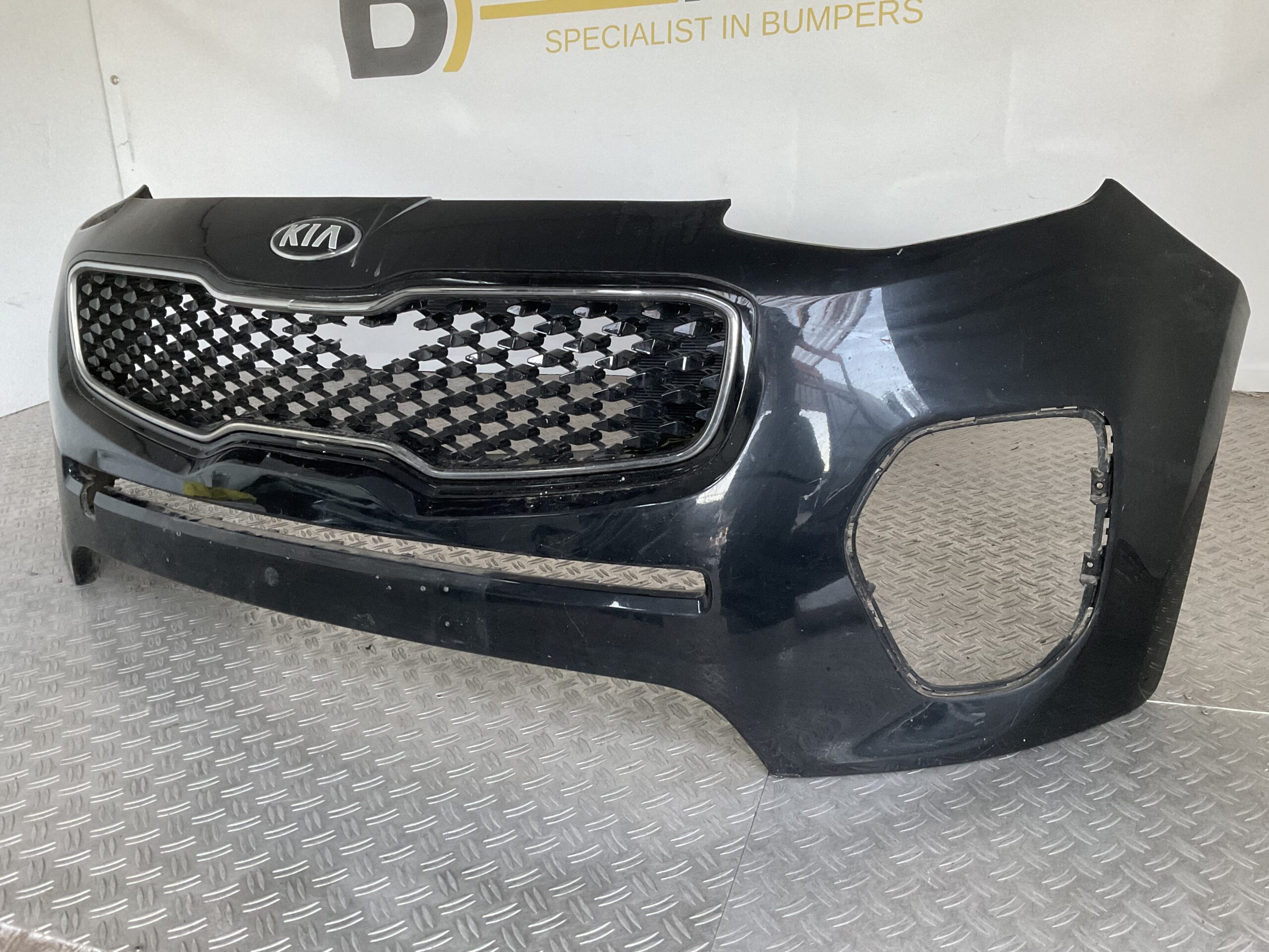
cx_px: 634
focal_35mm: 29
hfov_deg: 61.7
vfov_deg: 48.2
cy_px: 476
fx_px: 1063
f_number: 1.8
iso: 160
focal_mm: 3
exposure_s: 1/50
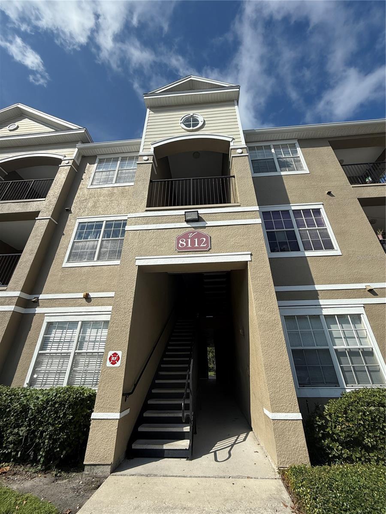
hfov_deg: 85.7
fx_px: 208
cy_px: 257
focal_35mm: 14
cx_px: 193
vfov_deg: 102.1
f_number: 2.2
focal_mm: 2.22
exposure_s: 1/2611
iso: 50
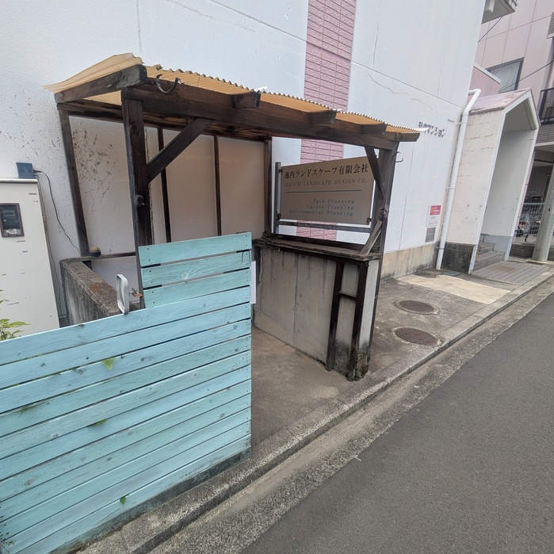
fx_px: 308
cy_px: 275
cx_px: 228
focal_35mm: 17
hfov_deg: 83.2
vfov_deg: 84.0
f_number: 2.2
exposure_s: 1/550
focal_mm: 1.83
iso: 43
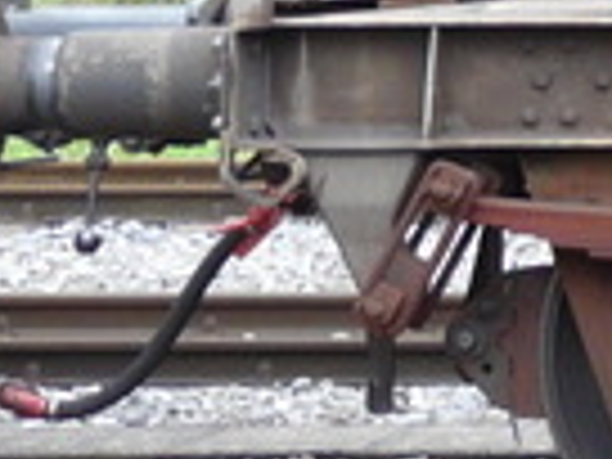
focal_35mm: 309
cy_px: -320
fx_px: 5463
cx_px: 1976
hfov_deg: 5.9
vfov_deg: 4.8
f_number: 3.2
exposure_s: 1/60
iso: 100
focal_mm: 6.8
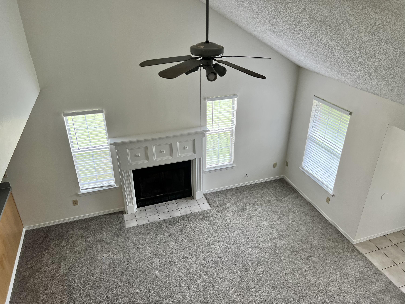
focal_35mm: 26
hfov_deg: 67.3
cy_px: 152
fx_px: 304
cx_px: 202
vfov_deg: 53.1
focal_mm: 5.7
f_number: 1.5
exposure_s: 1/120
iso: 125
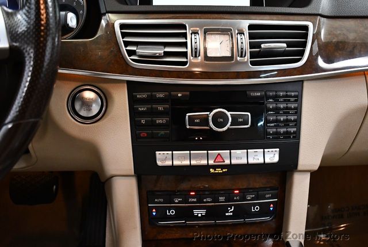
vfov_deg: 37.0
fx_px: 369
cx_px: 184
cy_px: 124
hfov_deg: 53.1
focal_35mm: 36
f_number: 3.5
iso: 2500
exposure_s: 1/125
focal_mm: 18
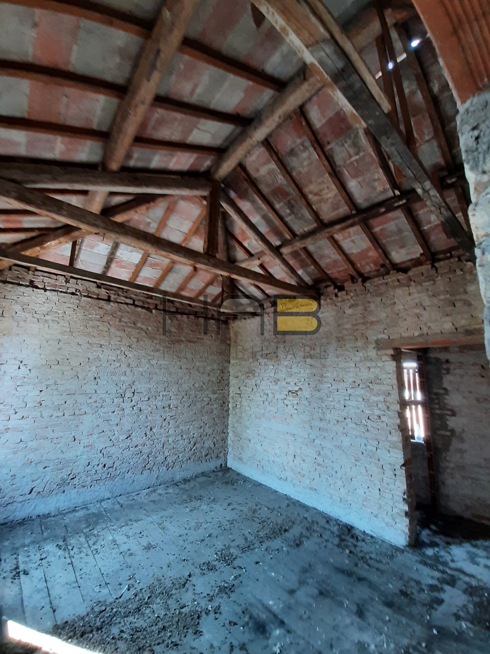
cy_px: 327
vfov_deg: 106.2
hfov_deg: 89.9
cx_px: 245
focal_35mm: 13
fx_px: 245
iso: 160
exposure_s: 1/33
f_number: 2.2
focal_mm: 1.42
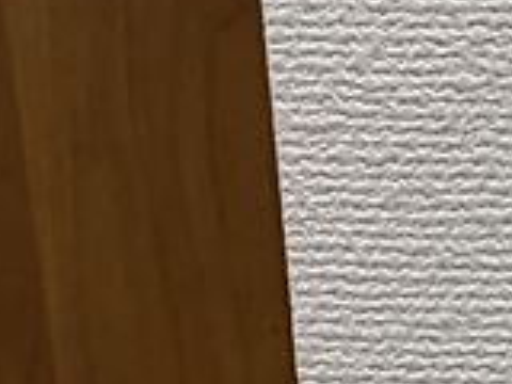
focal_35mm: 104
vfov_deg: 13.8
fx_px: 1538
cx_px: 998
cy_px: 467
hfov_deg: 15.4
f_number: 1.8
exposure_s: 1/50
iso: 160
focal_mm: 4.25
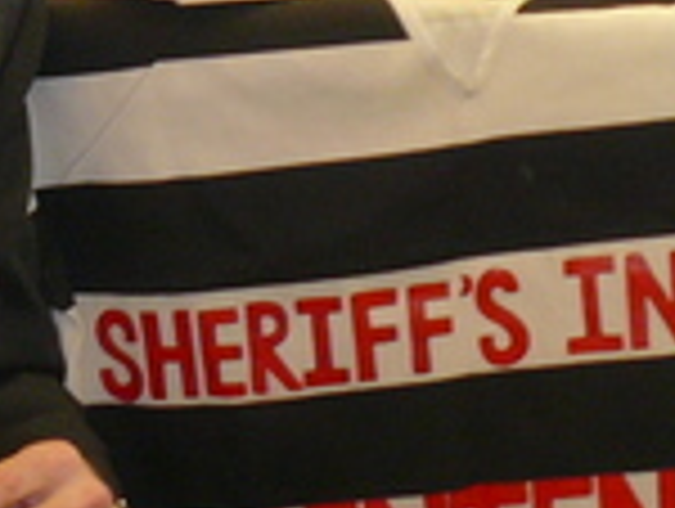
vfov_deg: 11.6
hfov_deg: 15.3
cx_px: 166
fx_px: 2500
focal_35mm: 128
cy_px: 225
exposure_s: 1/10
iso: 100
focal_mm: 4.6
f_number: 2.8
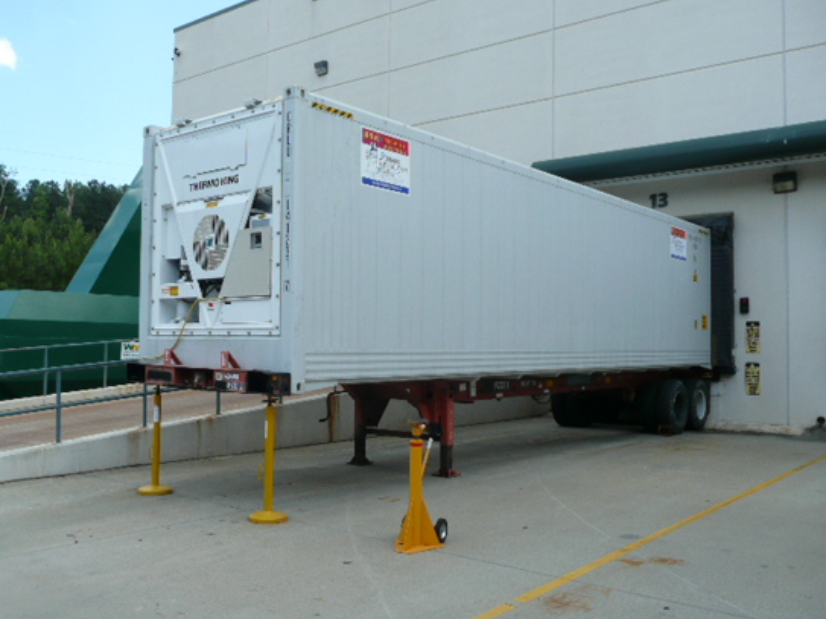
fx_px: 787
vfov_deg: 42.9
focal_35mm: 33
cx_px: 350
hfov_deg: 55.1
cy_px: 287
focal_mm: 4.6
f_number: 3.3
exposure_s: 1/400
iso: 100
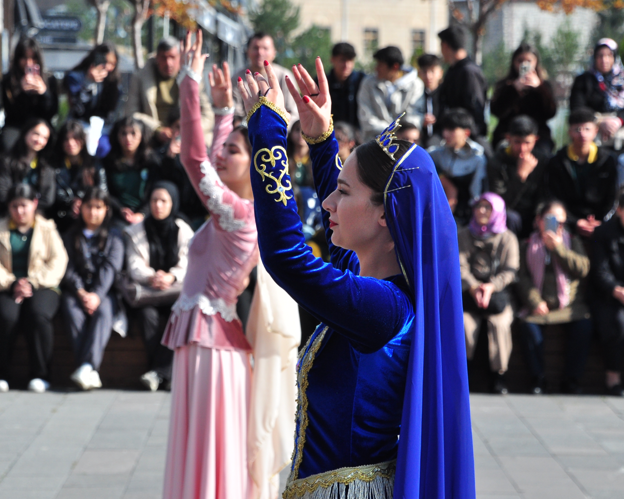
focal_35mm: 186
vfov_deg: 8.3
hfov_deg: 10.4
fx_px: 3428
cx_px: 250
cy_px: 240
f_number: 9
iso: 400
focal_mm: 95
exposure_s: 1/1250
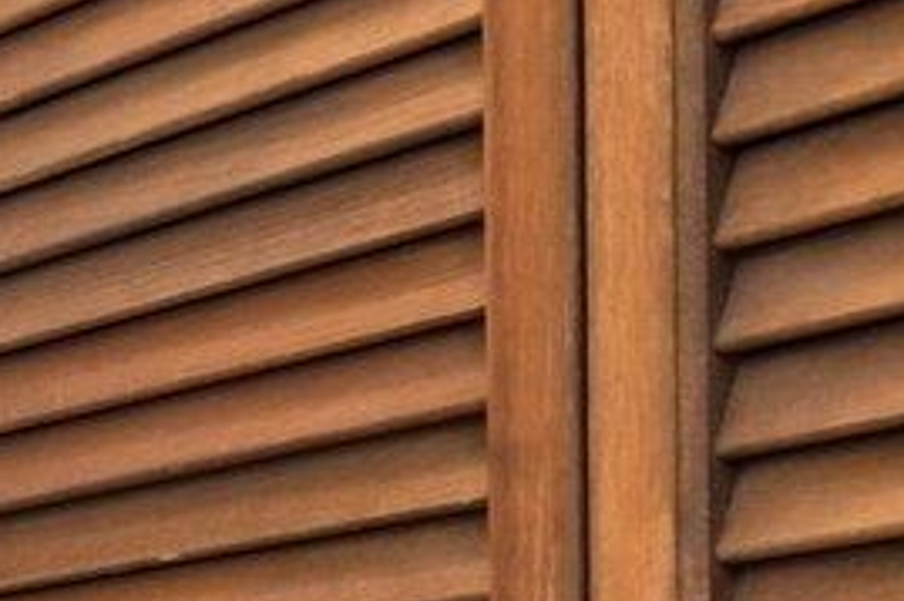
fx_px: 3062
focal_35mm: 122
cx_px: -1220
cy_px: 1110
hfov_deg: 13.0
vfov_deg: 10.5
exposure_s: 1/6
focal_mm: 16
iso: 400
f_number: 8
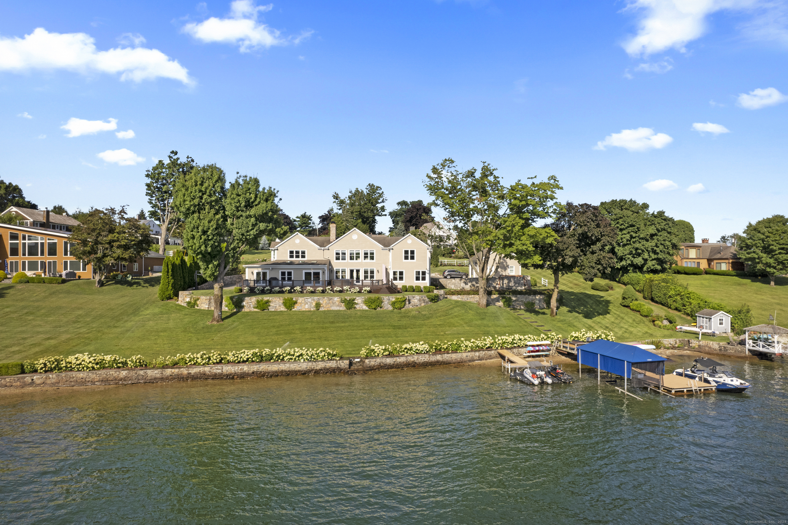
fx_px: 481
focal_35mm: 22
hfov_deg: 78.6
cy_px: 262
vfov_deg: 57.2
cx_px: 394
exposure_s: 1/640
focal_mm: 8.38
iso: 110
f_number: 2.8
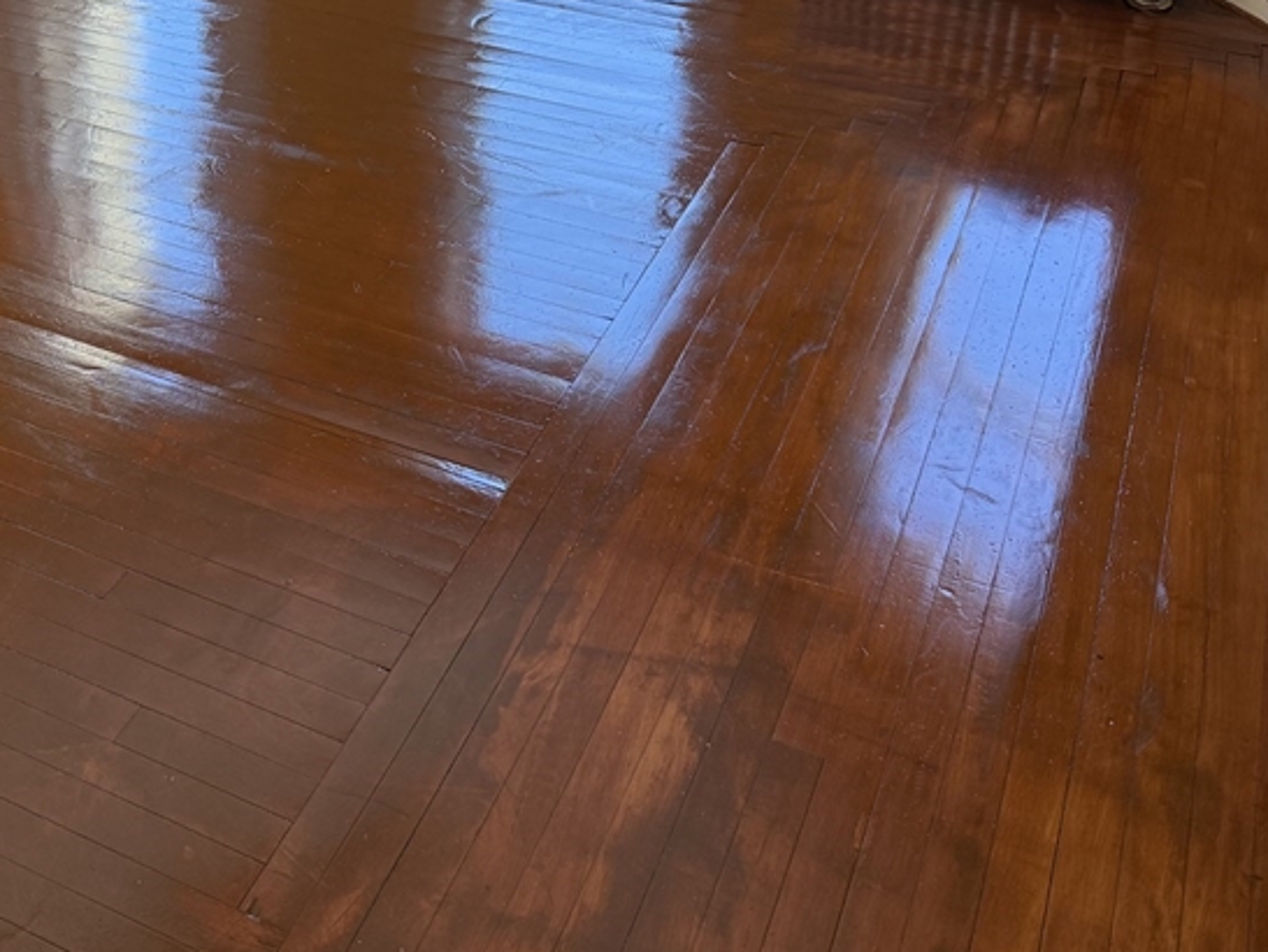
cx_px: 274
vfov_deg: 30.7
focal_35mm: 45
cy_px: 91
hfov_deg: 40.5
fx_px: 1649
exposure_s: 1/122
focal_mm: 6.76
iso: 200
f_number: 1.78
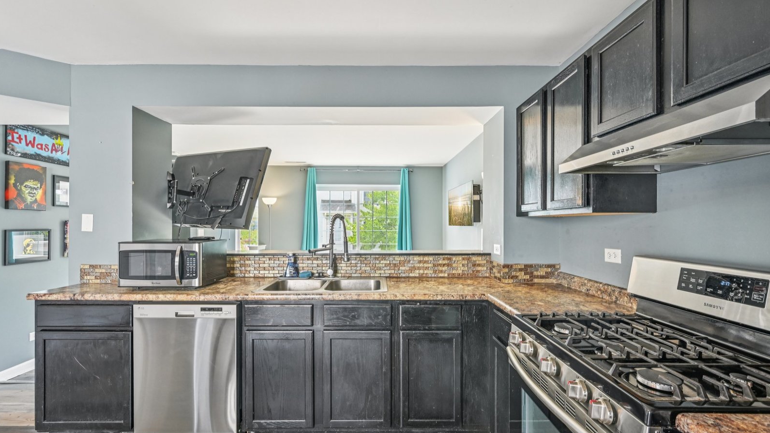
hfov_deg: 99.4
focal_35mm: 16
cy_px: 230
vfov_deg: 67.0
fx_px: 327
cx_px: 380
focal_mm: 15
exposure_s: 1/13
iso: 800
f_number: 8
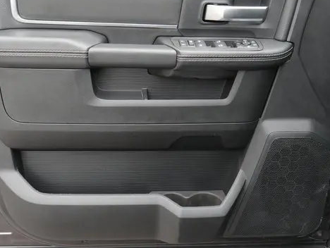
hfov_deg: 45.7
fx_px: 391
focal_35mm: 41
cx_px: 152
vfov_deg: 35.0
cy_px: 92
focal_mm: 15
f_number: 5
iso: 1000
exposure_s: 1/60
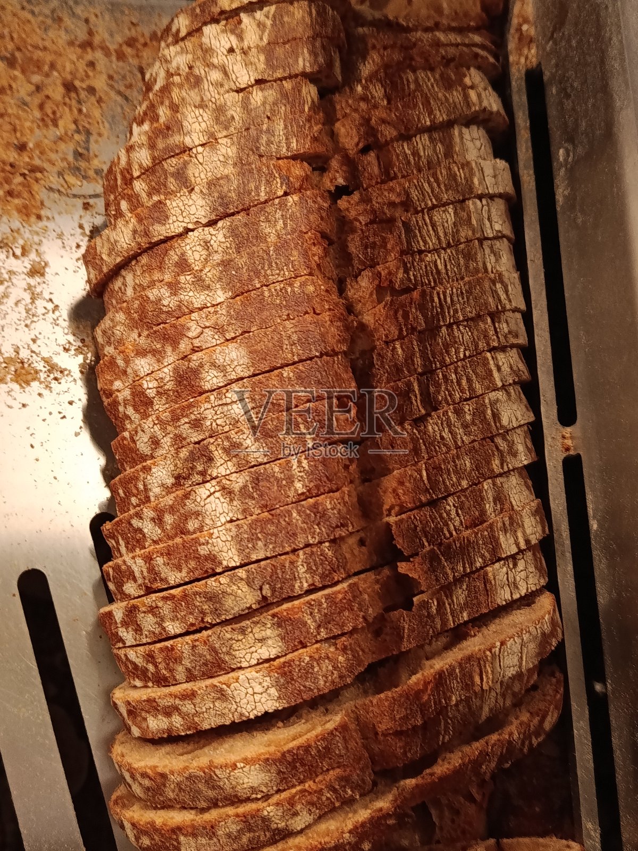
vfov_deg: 46.8
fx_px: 983
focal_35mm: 40
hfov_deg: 36.0
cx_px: 319
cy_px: 426
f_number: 1.7
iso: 1076
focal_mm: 5.24
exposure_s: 1/50
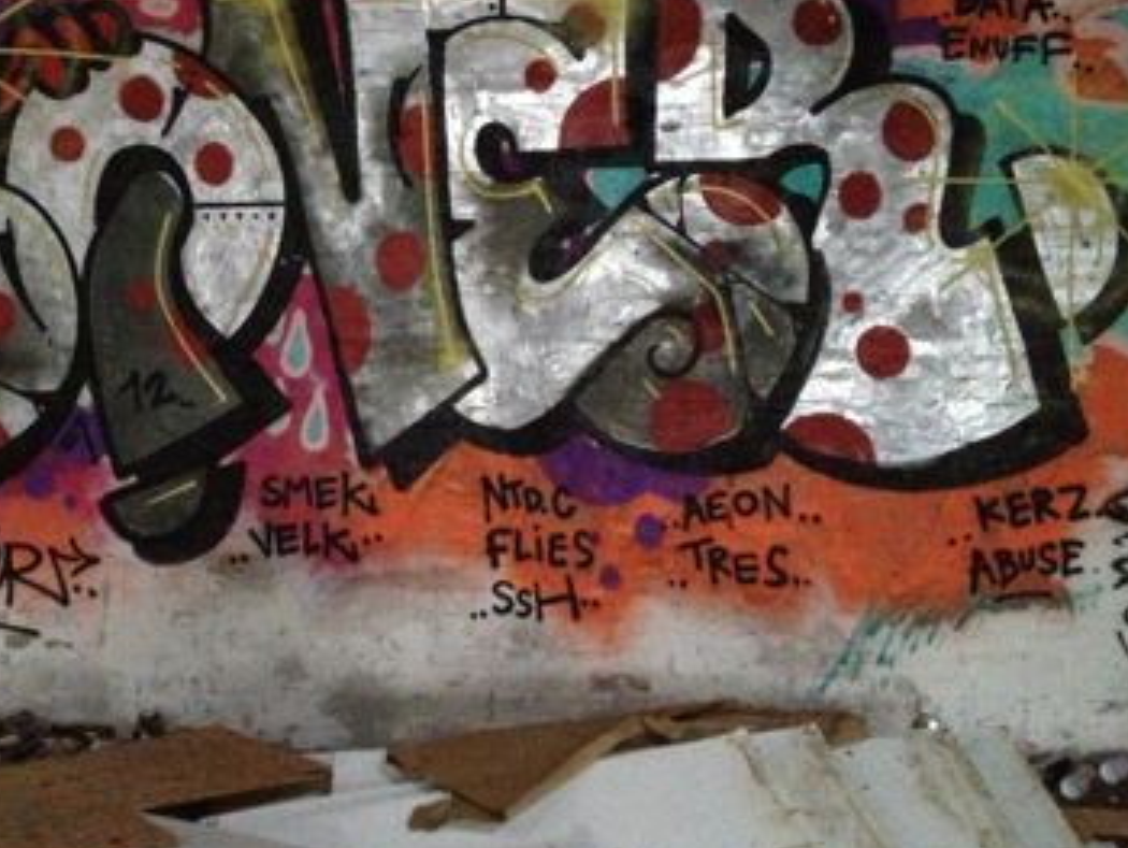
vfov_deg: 29.0
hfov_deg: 37.8
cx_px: 393
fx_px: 1630
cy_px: 311
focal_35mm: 50
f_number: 2.4
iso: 800
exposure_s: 1/15
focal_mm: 4.28
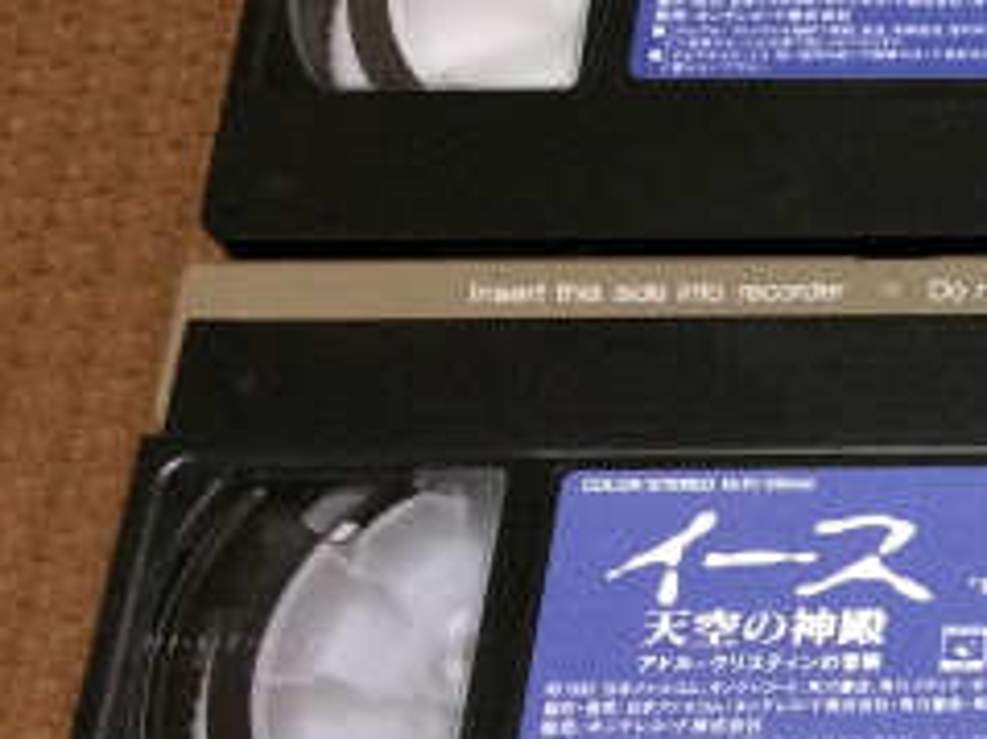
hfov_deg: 17.5
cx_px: 1602
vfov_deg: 15.2
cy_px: 347
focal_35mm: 97
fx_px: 2764
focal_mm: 4.15
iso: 320
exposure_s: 1/24
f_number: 2.2
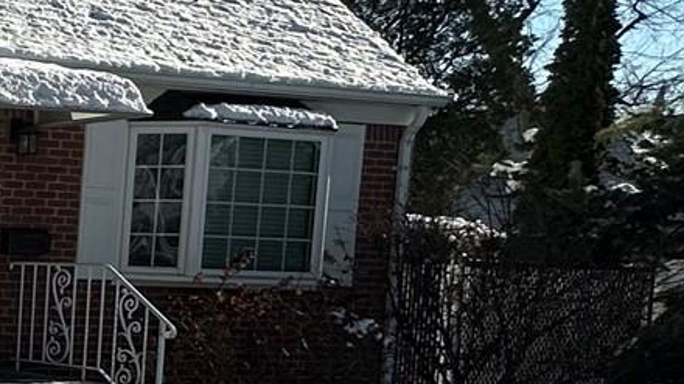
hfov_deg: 20.0
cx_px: -598
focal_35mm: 71
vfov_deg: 16.8
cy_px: 336
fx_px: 1287
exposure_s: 1/3861
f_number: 2.2
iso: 50
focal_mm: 2.22
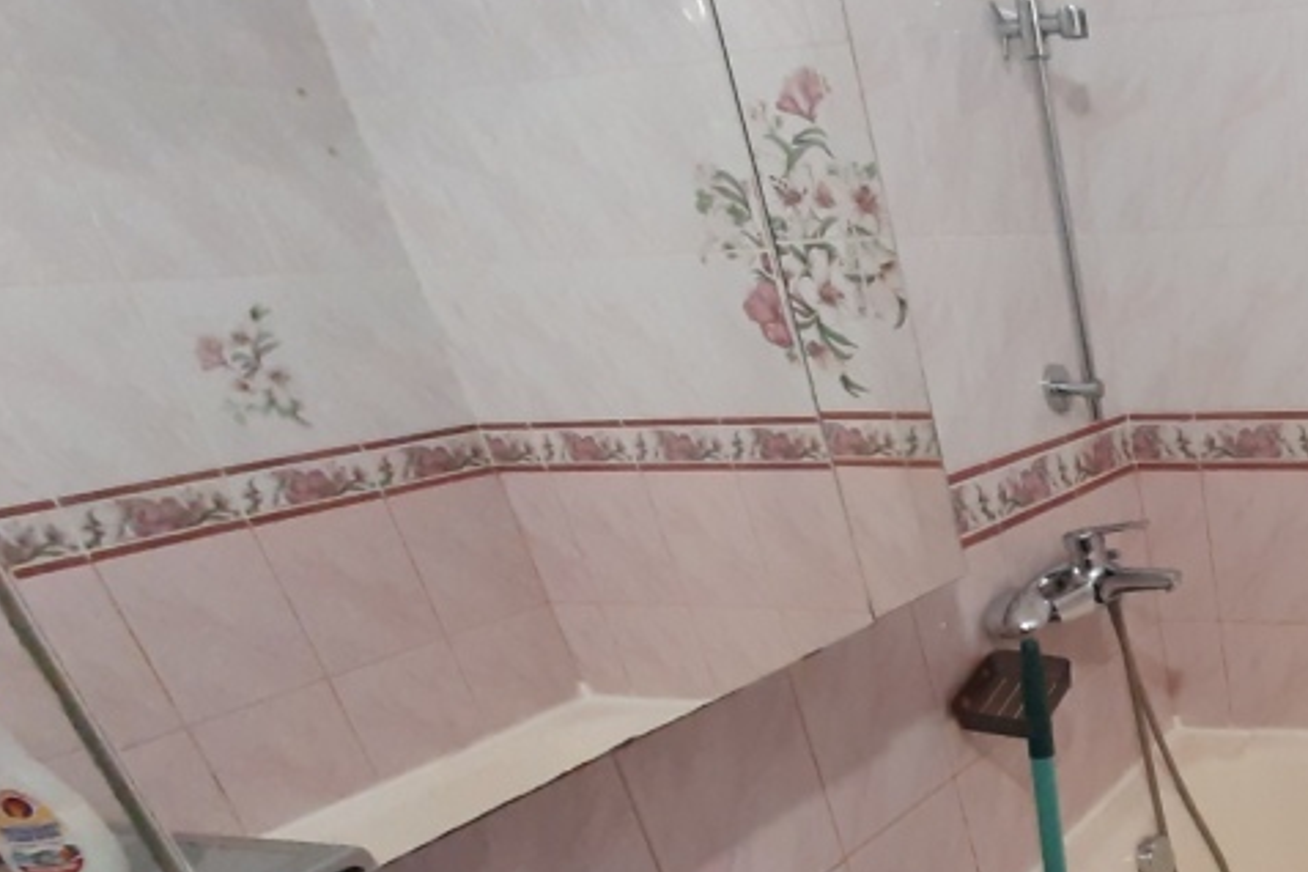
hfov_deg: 49.0
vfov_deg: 41.6
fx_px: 1054
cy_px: 776
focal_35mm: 29
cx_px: 1371
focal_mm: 1.42
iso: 200
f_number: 2.2
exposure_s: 1/50
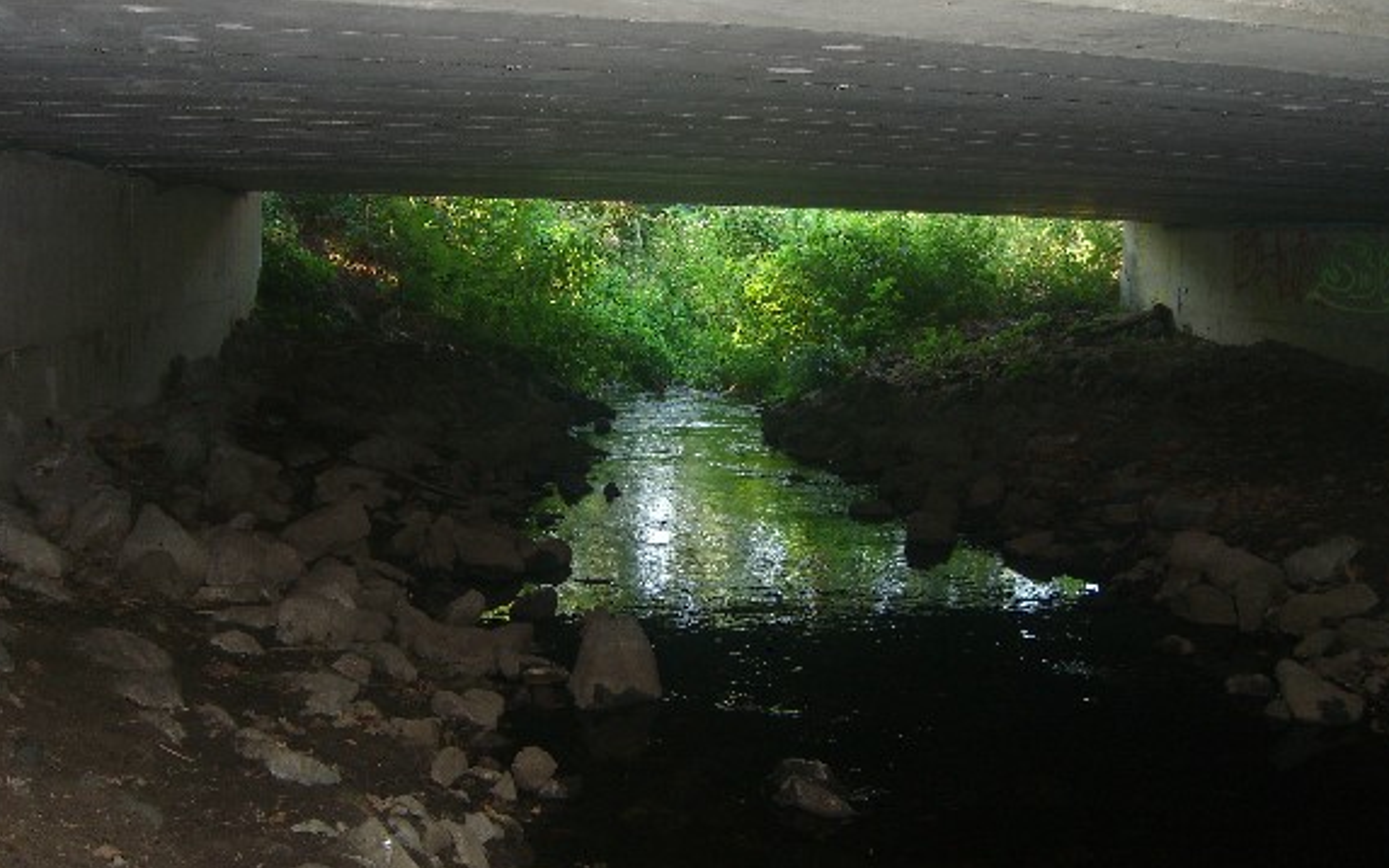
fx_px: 1552
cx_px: 694
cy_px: 447
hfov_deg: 48.2
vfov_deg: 31.2
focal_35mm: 41
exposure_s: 1/60
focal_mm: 7.9
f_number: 2.8
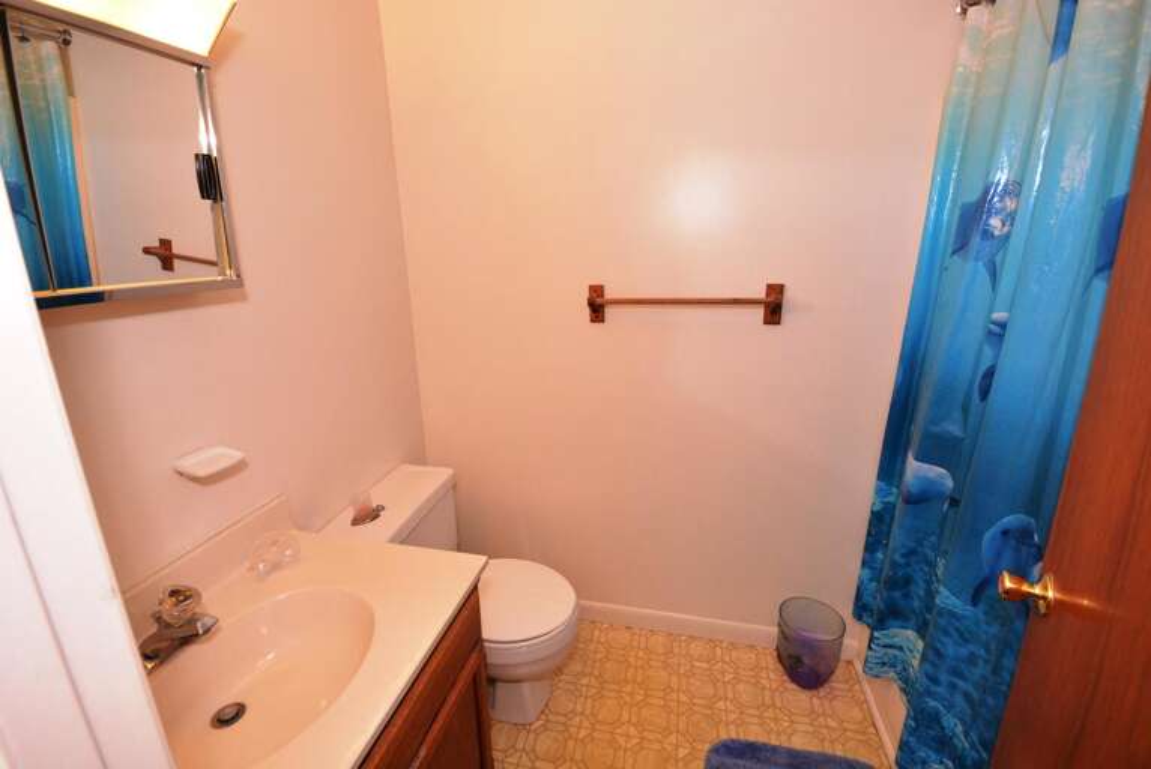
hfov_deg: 100.3
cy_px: 384
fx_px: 480
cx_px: 576
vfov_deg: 77.4
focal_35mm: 15
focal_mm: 10
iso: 1000
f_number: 7.1
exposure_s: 1/60
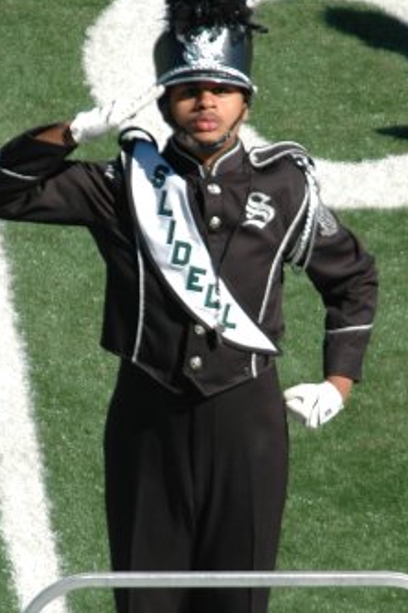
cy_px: 356
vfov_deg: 1.9
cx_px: 223
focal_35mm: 1079
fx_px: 18380
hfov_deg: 1.3
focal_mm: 400
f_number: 5.6
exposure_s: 1/800
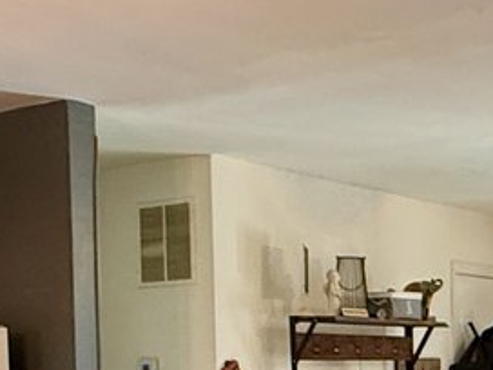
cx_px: 434
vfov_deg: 17.8
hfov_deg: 24.4
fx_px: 1111
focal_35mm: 78
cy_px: 469
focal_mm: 2.22
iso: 500
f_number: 2.2
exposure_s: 1/120
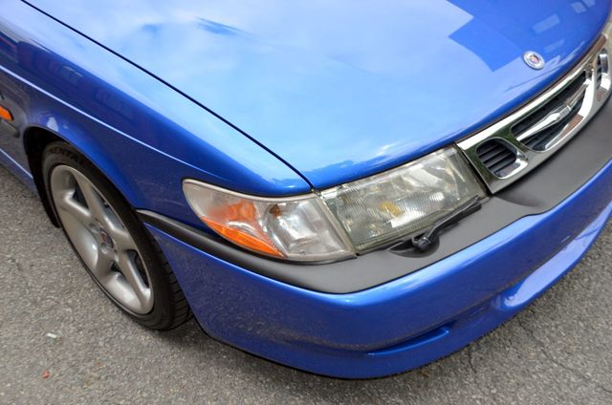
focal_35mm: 42
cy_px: 202
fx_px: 713
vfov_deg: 31.8
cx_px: 306
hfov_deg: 46.5
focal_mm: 28
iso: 100
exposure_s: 1/200
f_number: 4.5
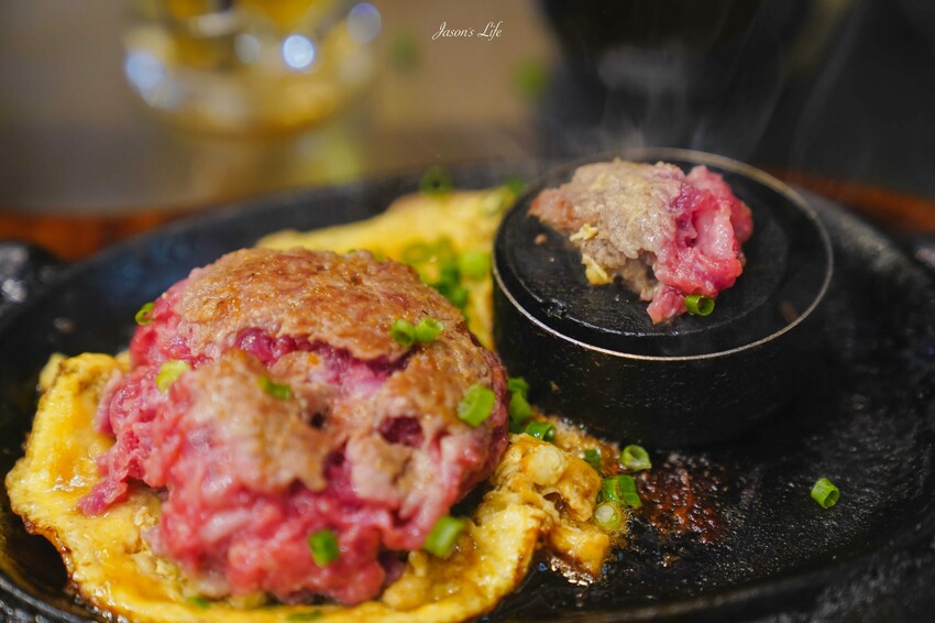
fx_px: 1817
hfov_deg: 28.9
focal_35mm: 70
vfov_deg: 19.4
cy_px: 312
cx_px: 468
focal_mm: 70
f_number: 3.2
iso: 1600
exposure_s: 1/80
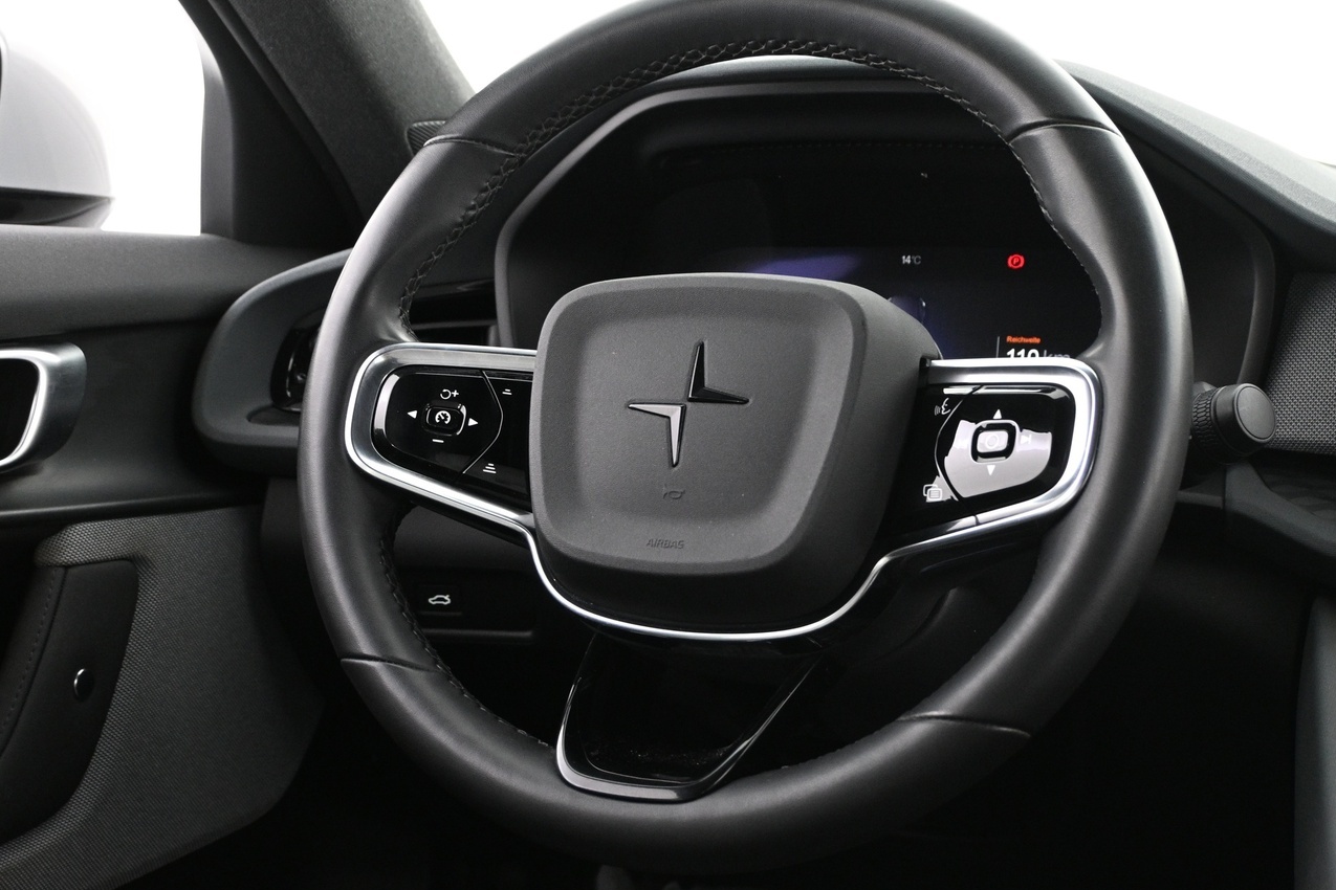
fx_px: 1768
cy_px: 431
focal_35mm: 48
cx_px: 698
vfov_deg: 28.3
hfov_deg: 41.4
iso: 1600
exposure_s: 1/13
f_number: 4.2
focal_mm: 25
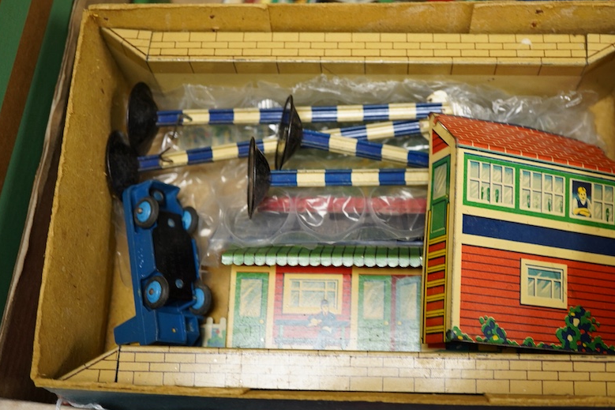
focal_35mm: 52
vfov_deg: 26.0
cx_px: 347
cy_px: 198
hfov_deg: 38.1
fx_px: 888
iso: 1250
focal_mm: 30
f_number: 5
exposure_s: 1/125
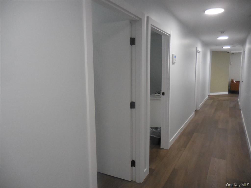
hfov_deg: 69.4
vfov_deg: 54.9
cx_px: 126
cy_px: 94
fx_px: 181
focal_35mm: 25
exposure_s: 1/160
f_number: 3.3
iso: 800
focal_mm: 4.5
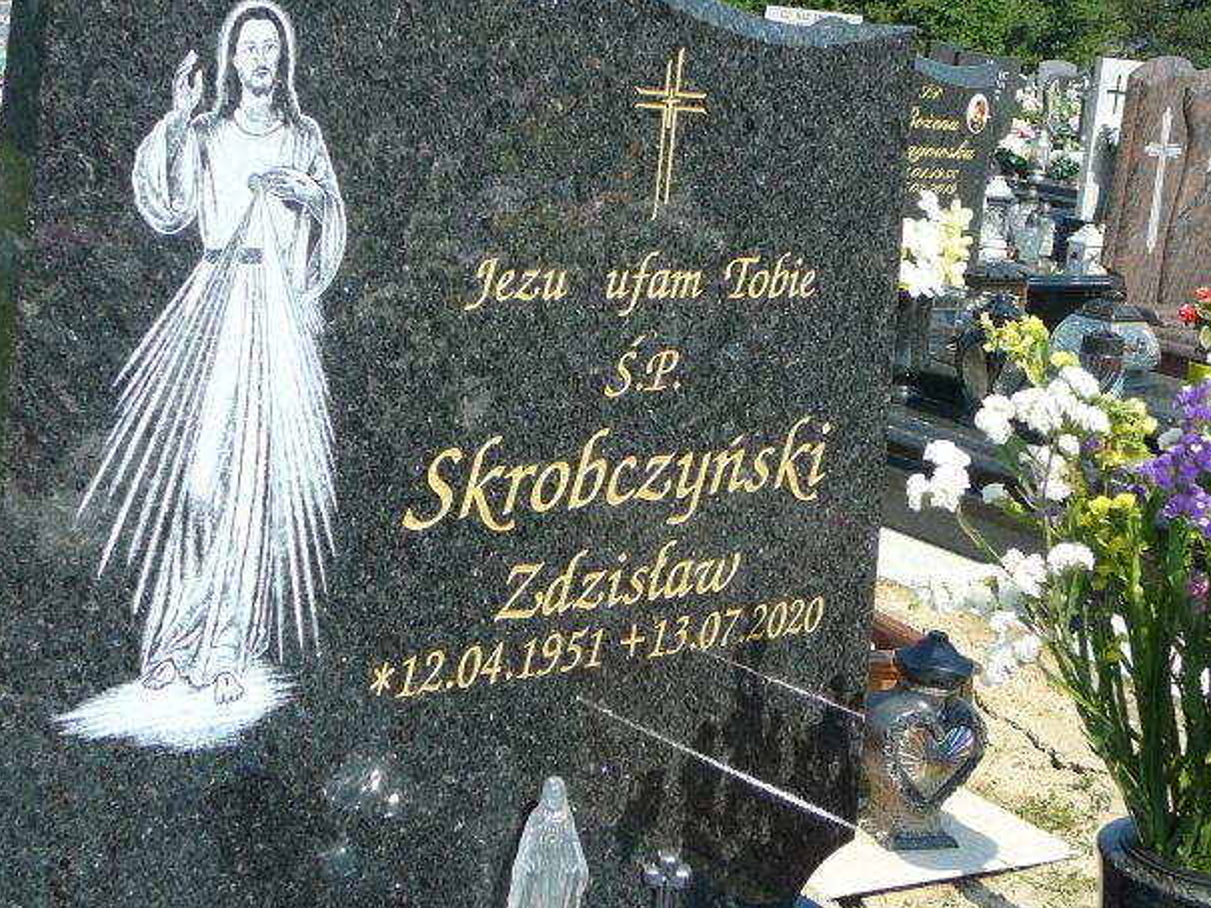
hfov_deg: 34.9
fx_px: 1924
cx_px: 633
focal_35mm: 55
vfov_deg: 26.6
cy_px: 430
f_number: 3.4
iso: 80
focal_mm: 7.8
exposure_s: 1/500
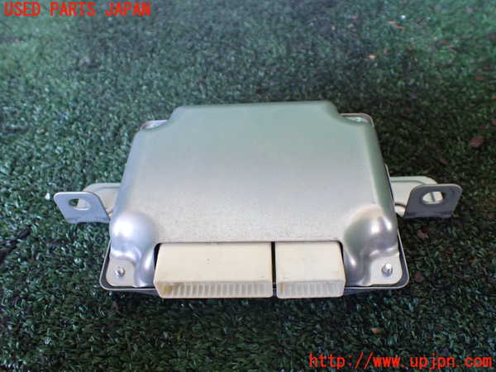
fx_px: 430
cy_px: 186
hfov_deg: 60.0
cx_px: 248
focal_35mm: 30
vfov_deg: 46.8
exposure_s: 1/125
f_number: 2.3
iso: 800
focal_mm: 5.4
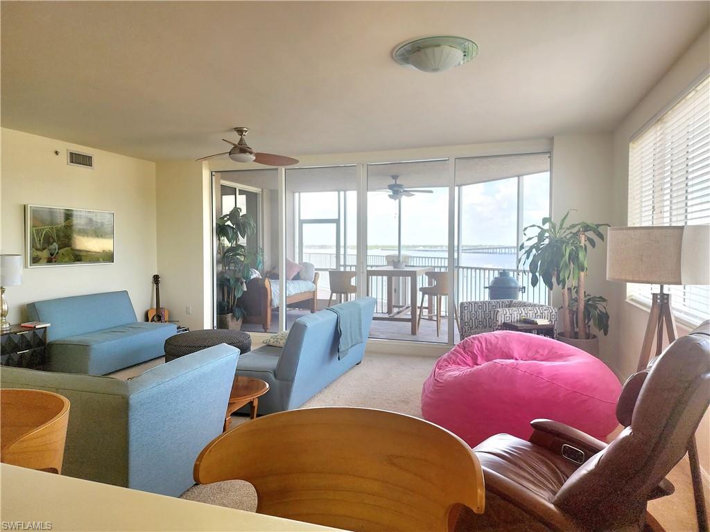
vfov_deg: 58.9
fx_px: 472
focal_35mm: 23
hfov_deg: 73.9
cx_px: 355
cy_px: 266
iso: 40
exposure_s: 1/182
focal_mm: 6.4
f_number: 1.8
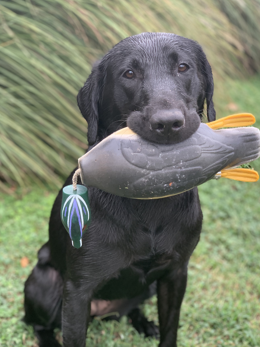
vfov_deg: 31.6
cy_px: 202
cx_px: 144
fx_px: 611
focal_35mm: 61
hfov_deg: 24.0
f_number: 2.4
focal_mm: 6
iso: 125
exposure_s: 1/94
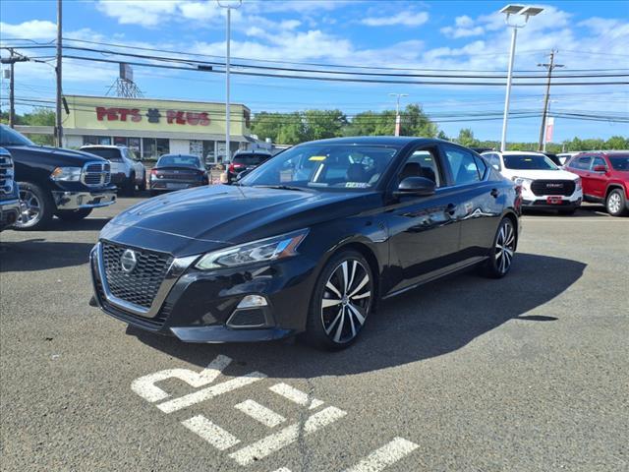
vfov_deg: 51.4
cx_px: 314
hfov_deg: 65.3
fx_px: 491
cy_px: 236
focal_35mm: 27
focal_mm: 3.58
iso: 40
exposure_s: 1/1429
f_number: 1.9
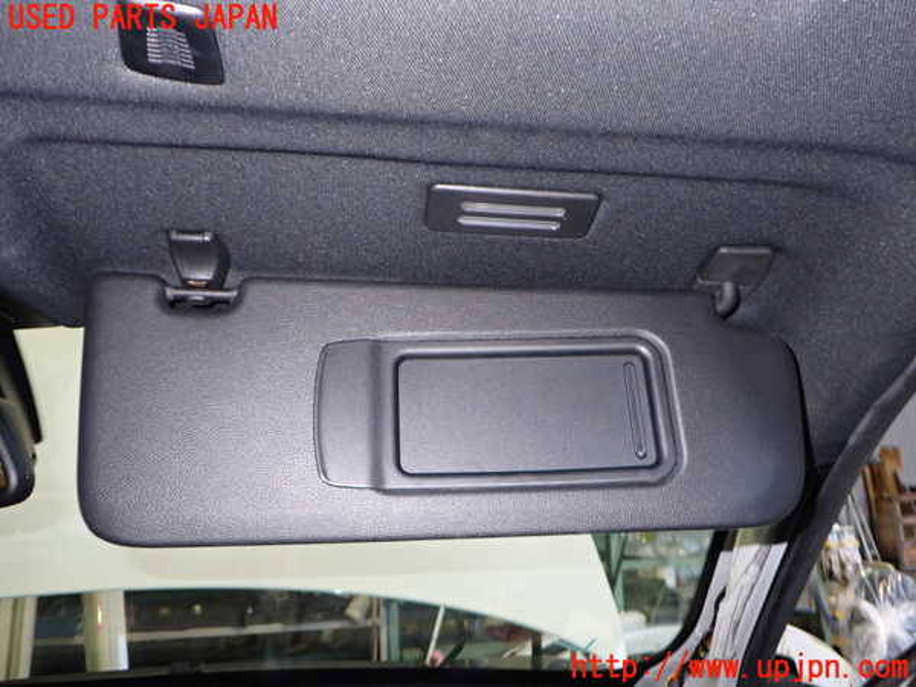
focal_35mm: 30
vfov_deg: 46.8
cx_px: 458
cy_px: 344
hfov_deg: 60.0
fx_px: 794
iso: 320
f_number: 2.3
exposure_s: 1/30
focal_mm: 5.4
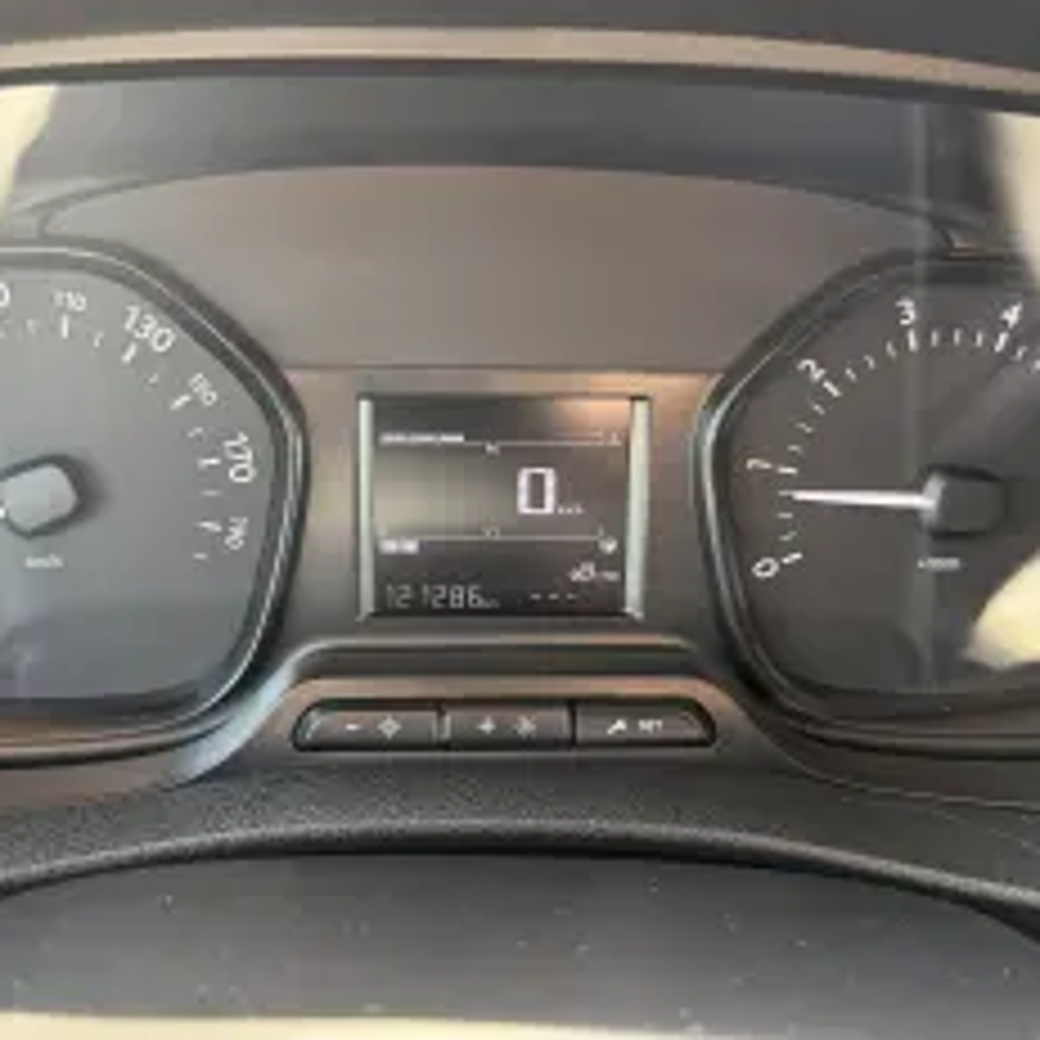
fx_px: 1122
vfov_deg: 49.7
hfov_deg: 49.7
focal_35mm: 33
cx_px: 500
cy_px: 513
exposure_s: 1/75
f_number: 1.78
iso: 200
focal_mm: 6.76
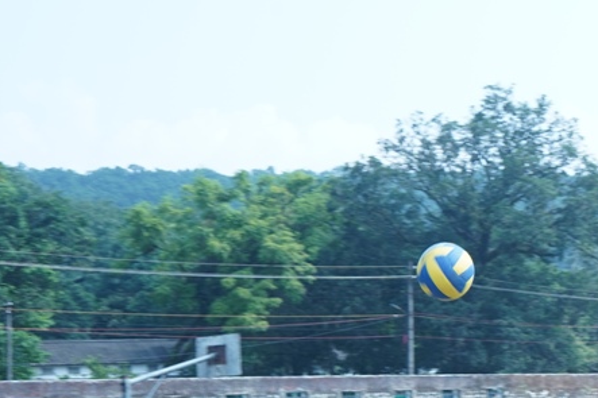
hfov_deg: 23.7
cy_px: 366
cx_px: 518
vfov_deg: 16.0
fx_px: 1395
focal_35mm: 84
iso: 250
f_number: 9
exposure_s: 1/160
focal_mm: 31
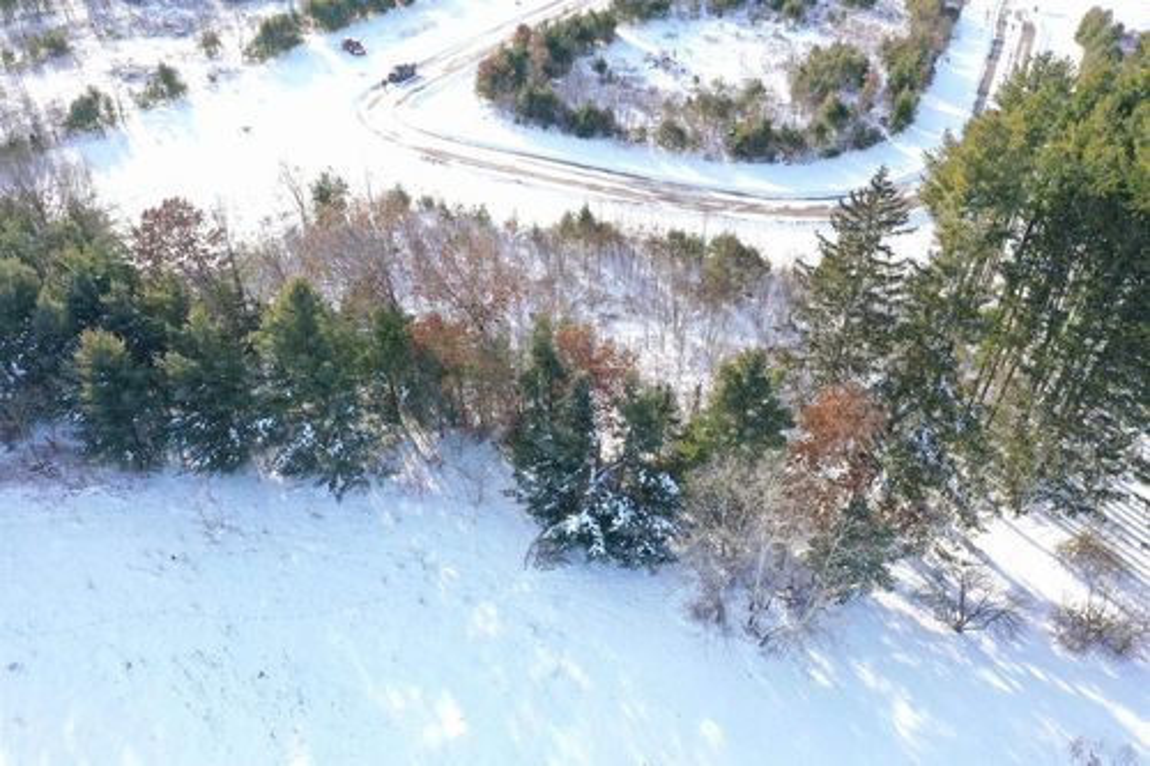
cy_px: 383
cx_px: 575
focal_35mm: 28
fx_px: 894
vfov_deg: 46.4
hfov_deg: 65.5
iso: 100
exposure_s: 1/160
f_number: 4.5
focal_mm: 10.26
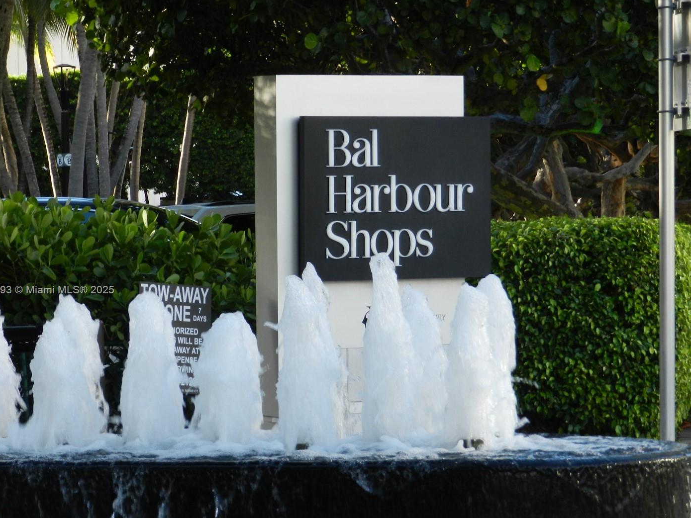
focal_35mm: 167
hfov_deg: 11.8
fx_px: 3334
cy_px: 291
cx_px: 353
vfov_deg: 8.9
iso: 160
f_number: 5.1
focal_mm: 25.7
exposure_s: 1/100
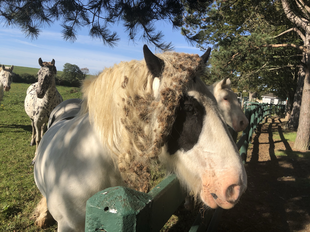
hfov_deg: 63.4
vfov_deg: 49.7
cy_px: 116
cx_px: 155
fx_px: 251
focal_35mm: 28
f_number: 1.8
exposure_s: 1/1715
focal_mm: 3.99
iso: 20
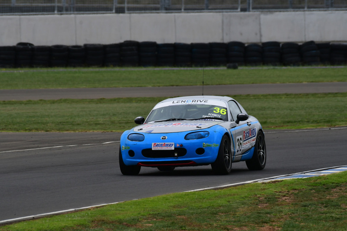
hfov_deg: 2.9
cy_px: 116
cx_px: 174
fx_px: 6942
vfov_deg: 1.9
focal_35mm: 720
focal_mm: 480
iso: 320
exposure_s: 1/640
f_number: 10
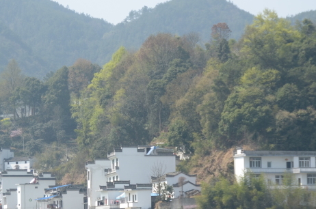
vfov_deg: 7.3
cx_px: 126
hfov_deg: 11.1
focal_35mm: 186
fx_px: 1629
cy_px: 152
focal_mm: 56
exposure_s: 1/500
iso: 160
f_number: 5.6
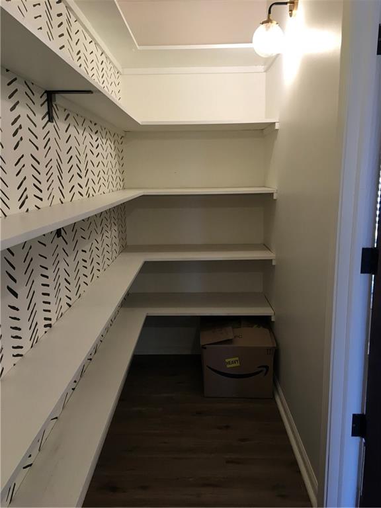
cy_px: 254
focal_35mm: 29
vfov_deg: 61.7
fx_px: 426
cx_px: 190
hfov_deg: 48.2
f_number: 2.2
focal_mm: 4.15
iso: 50
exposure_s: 1/30
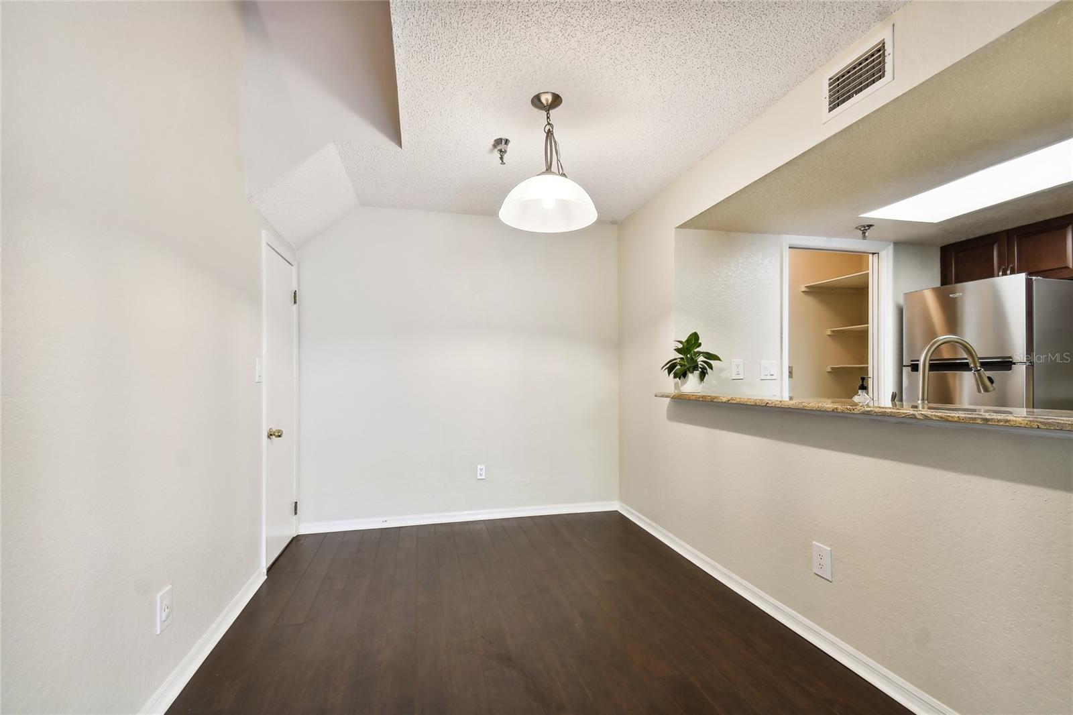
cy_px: 358
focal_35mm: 15
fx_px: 447
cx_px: 536
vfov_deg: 77.3
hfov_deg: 100.4
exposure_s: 1/8
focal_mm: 10
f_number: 7.1
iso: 100
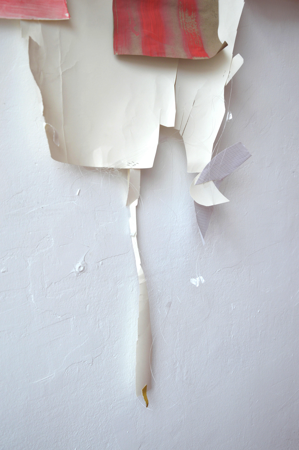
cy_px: 225
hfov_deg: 31.8
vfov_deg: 46.4
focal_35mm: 42
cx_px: 150
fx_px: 524
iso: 220
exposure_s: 1/125
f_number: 5.6
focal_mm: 28
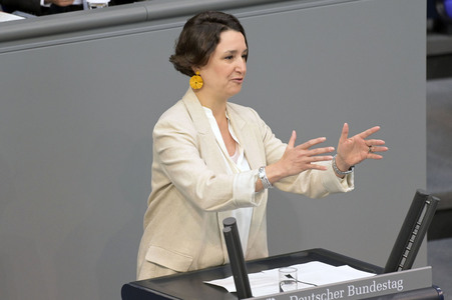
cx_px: 226
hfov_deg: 5.3
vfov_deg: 3.5
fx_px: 4893
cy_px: 150
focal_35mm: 390
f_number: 5.6
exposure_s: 1/400
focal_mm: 390
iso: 8000
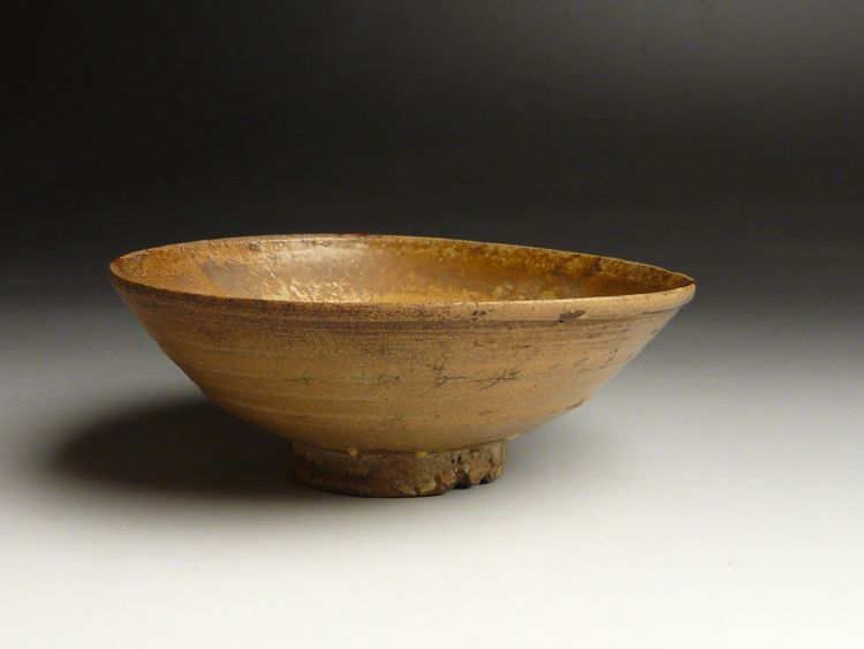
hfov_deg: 31.7
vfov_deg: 24.0
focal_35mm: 61
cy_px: 324
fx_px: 1523
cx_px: 432
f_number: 2.8
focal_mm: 6.3
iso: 125
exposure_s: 1/40
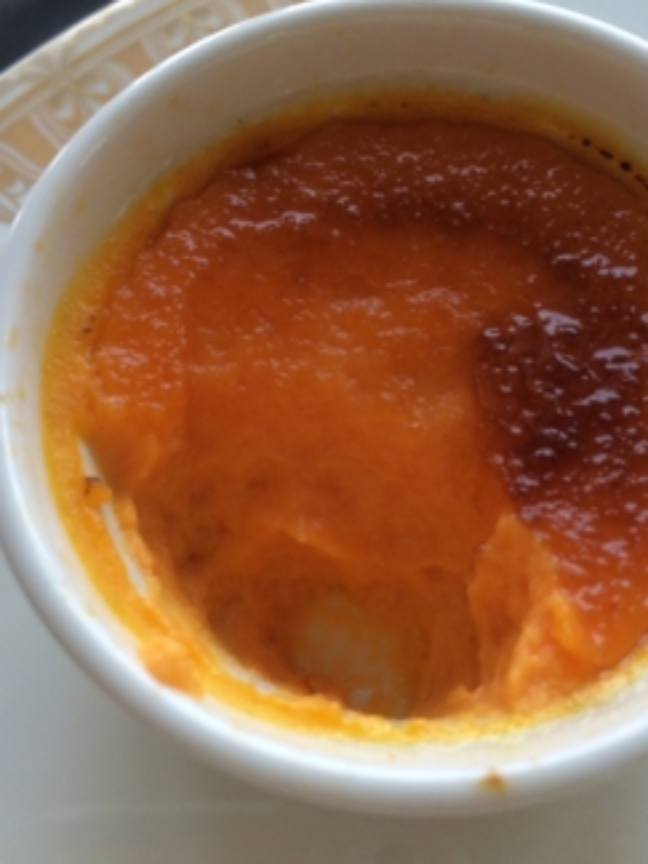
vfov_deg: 50.1
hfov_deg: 38.6
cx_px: 363
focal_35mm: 37
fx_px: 924
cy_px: 419
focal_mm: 4.12
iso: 64
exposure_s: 1/120
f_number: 2.2
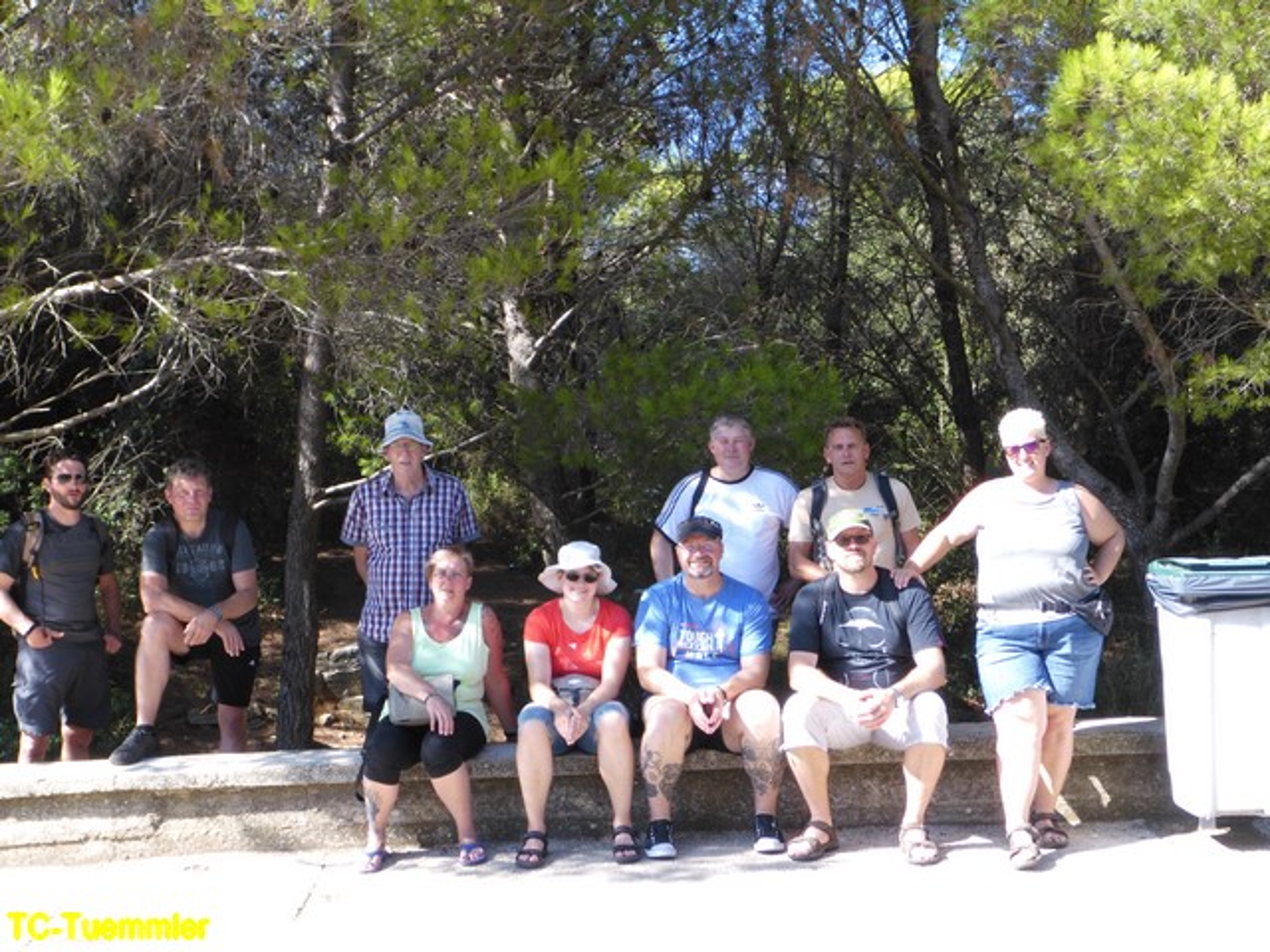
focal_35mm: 47
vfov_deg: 30.9
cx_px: 635
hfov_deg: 40.4
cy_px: 476
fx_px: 1724
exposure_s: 1/100
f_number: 4.5
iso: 80
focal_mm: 8.4
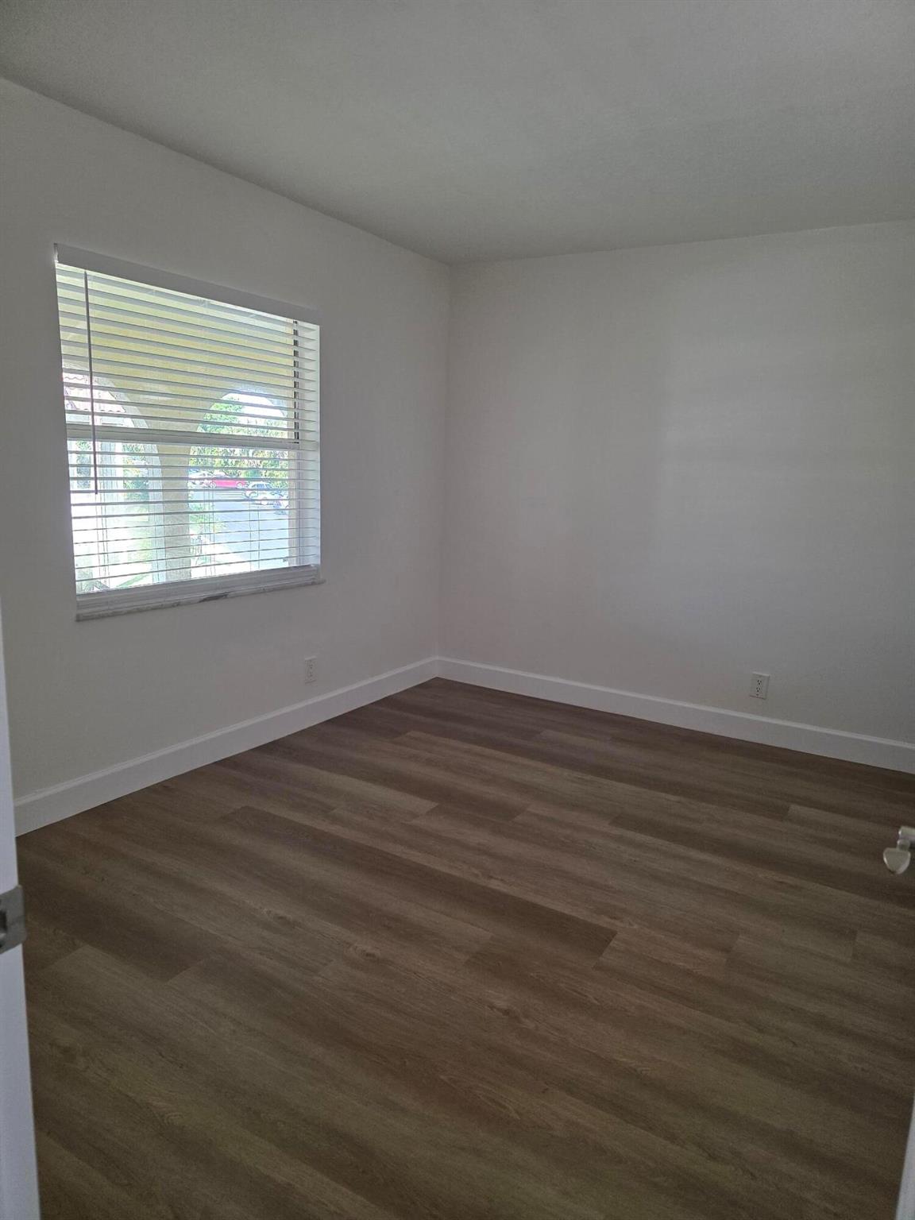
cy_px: 610
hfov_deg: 58.9
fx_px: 811
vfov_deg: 73.9
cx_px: 458
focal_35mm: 23
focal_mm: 6.3
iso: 200
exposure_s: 1/180
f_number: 1.7
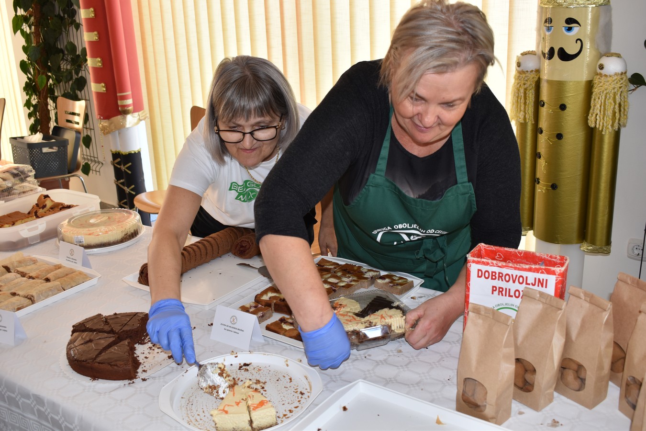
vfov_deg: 35.5
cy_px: 216
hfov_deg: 51.3
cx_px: 323
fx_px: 673
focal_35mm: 38
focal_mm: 25
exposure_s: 1/30
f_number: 5.6
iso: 200
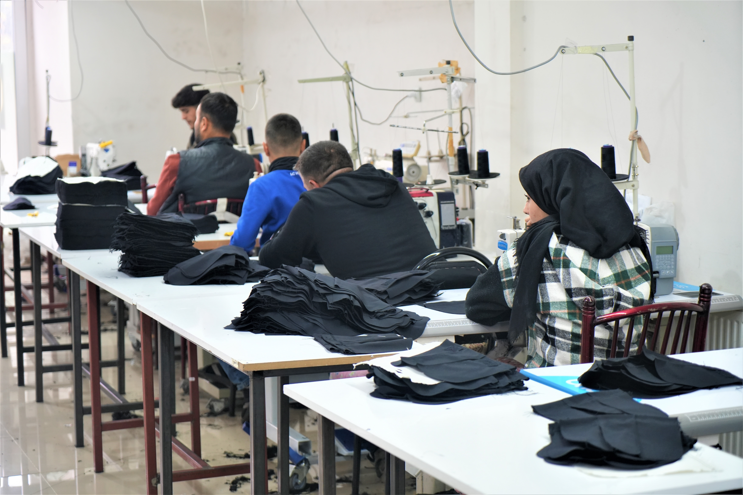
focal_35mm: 70
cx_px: 372
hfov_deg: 28.8
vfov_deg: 19.5
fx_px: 1445
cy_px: 248
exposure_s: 1/160
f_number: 4
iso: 1000
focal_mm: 70
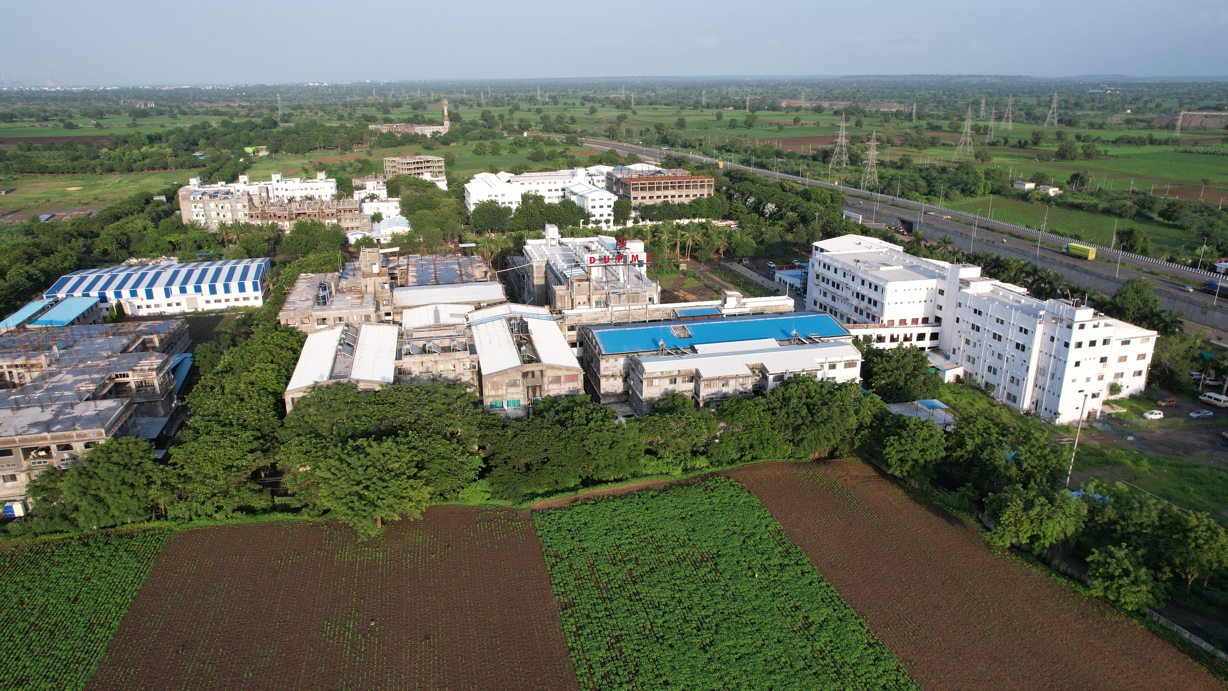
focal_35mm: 24
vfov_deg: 47.7
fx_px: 782
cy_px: 352
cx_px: 615
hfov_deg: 76.3
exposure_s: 1/1000
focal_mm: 8.38
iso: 110
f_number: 2.8
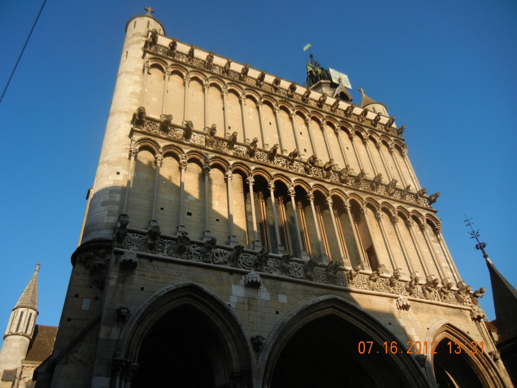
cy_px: 194
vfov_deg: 46.8
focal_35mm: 30
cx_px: 258
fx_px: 448
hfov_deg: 60.0
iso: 160
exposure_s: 1/804
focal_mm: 5.4
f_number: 3.5
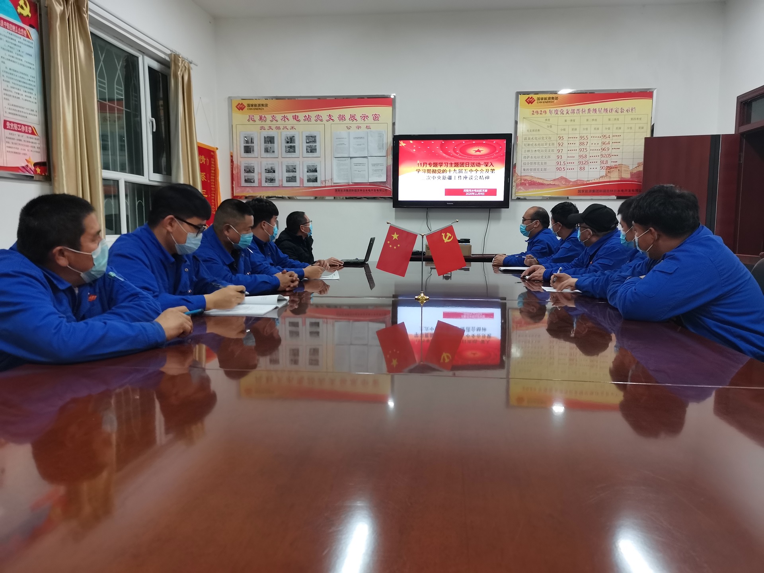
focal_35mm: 26
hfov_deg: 67.3
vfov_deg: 53.1
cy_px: 286
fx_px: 574
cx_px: 382
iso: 250
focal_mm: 4.75
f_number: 1.8
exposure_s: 1/50
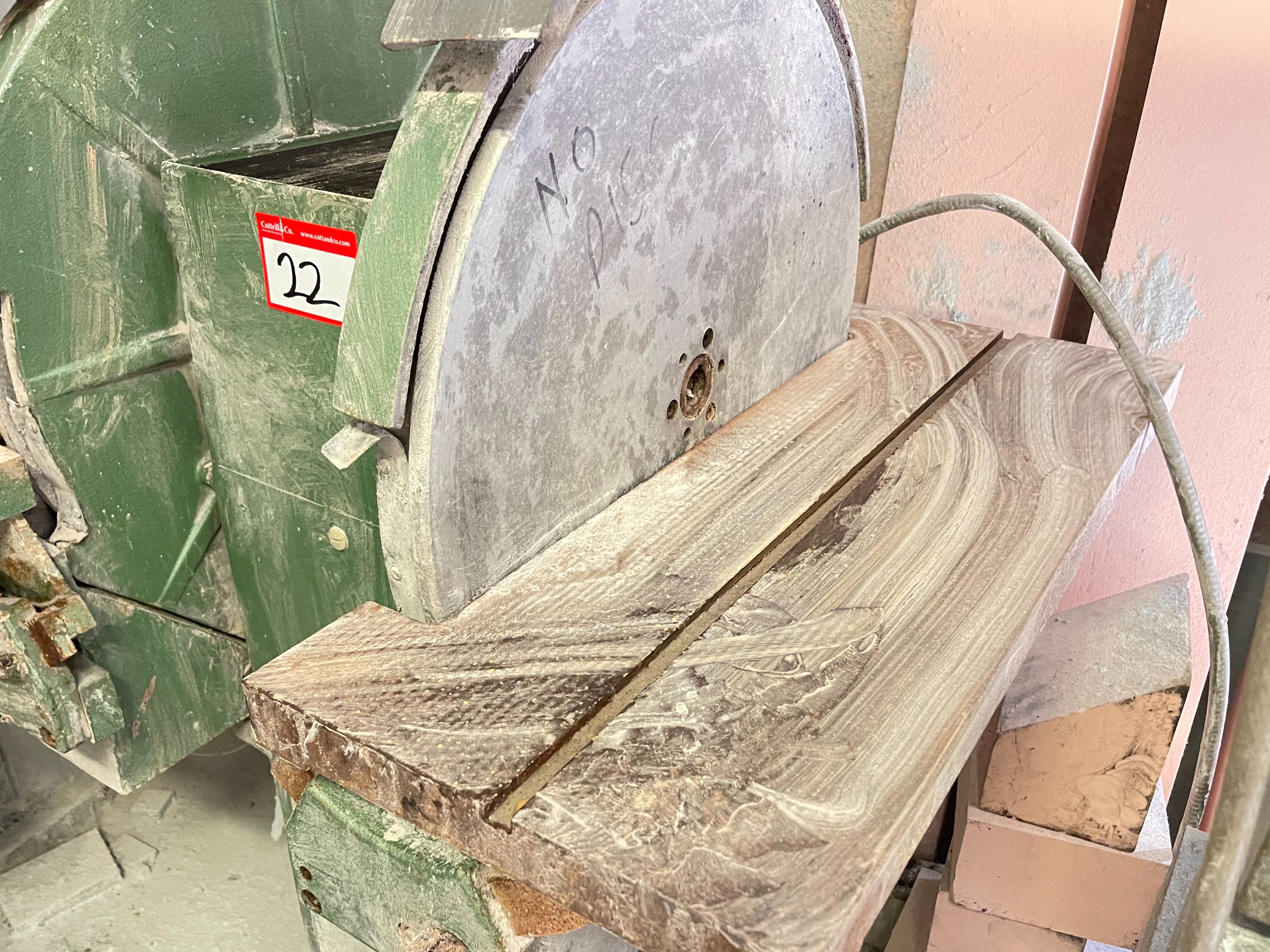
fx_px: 1064
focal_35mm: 29
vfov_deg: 48.2
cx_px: 615
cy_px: 519
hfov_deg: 61.6
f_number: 1.6
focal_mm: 5.1
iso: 500
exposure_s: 1/50
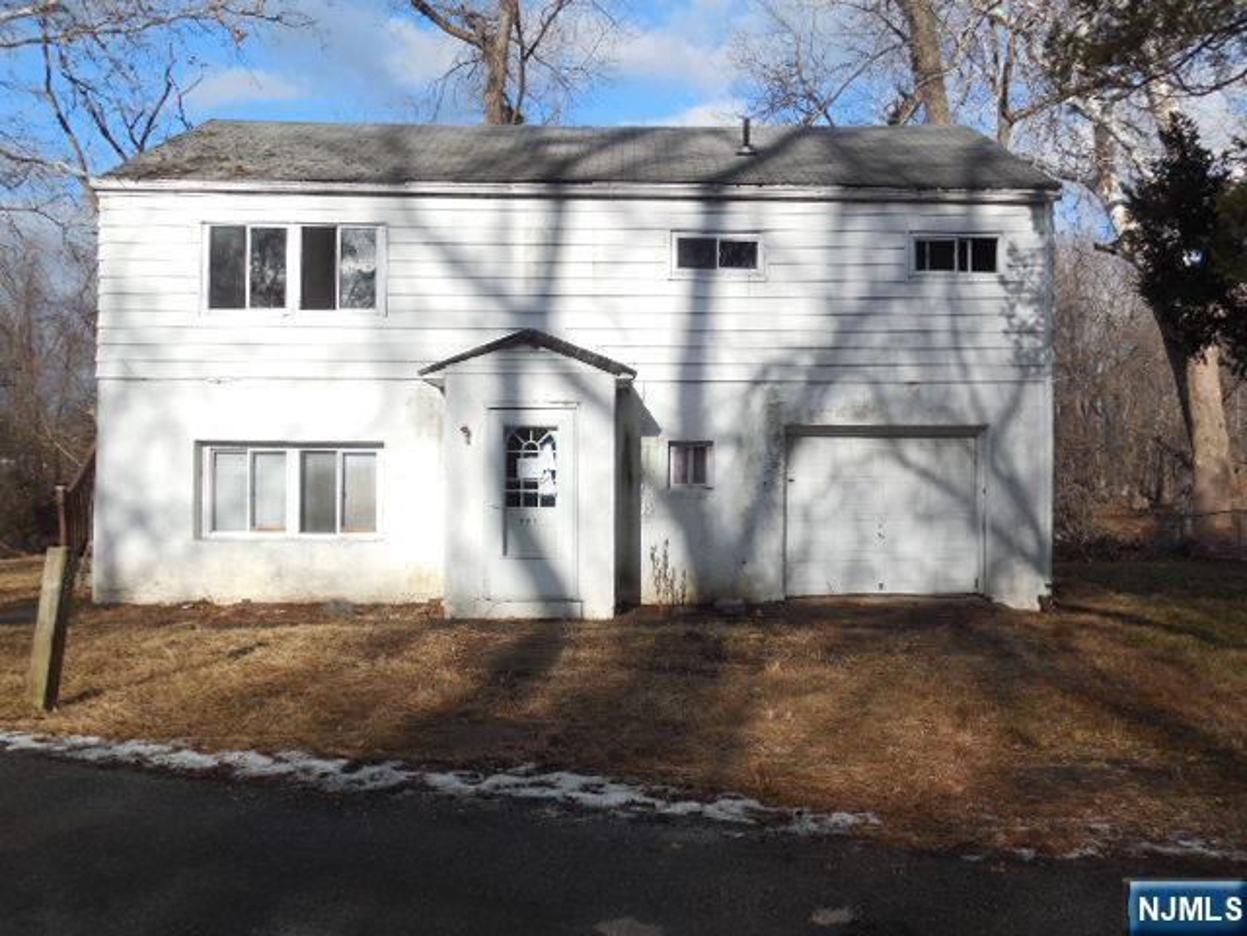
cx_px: 624
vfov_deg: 41.8
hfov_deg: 54.0
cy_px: 468
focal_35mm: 34
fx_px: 1225
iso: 125
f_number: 3.9
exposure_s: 1/1000
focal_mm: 6
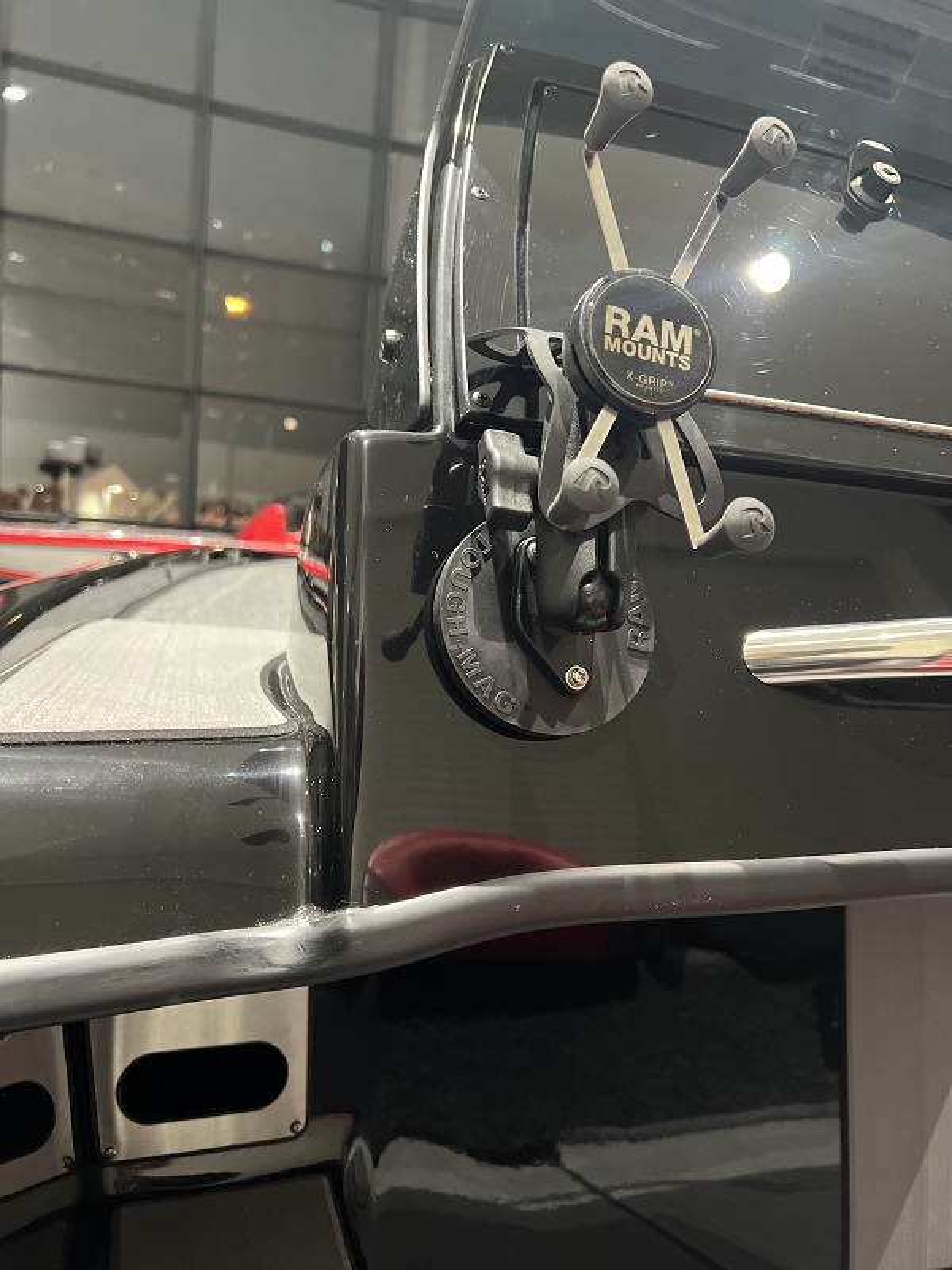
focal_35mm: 26
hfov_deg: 53.1
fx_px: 953
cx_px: 476
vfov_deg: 67.3
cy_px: 635
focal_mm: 5.7
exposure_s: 1/40
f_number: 1.5
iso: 500
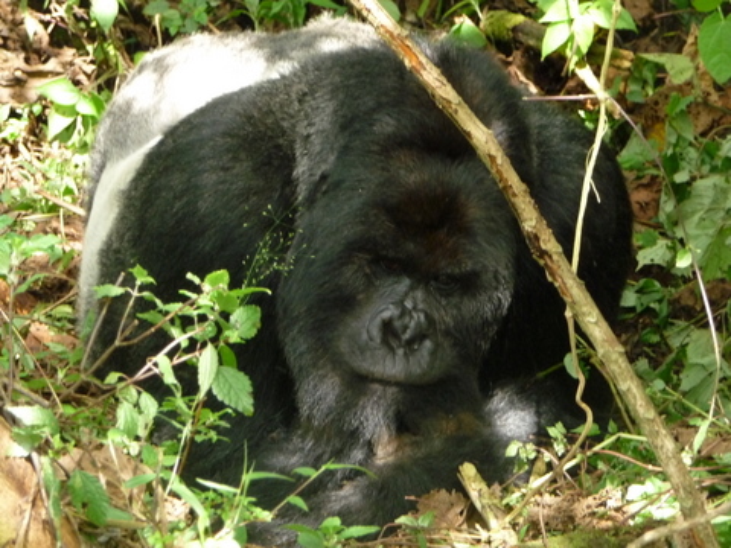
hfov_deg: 11.1
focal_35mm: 178
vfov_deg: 8.3
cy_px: 274
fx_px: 3759
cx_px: 366
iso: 400
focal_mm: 30.5
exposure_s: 1/60
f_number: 4.8
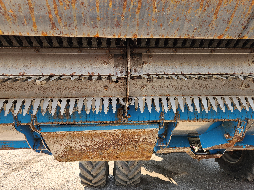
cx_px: 127
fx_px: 169
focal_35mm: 23
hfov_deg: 73.9
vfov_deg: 58.9
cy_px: 95
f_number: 1.8
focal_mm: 5.4
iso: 20
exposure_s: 1/187
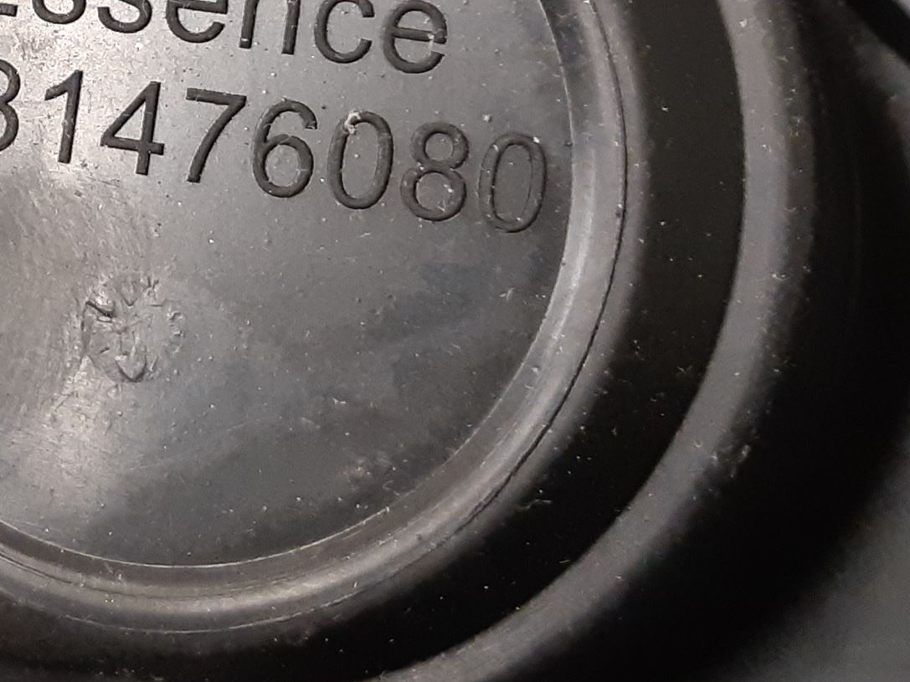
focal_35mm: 49
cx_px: 141
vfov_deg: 28.5
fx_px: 1288
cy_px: 64
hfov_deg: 37.1
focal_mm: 3.93
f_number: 1.7
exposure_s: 1/33
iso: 250
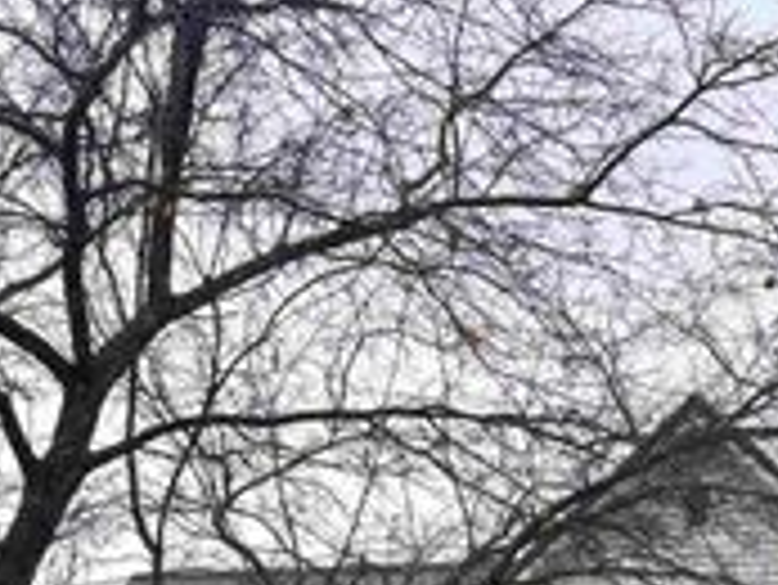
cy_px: 808
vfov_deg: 18.1
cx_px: 585
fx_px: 1687
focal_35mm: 75
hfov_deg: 25.7
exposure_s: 1/1233
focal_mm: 5.96
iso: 50
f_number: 1.6
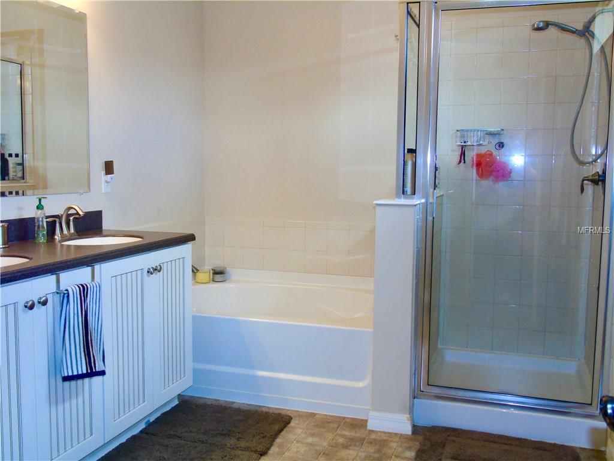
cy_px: 230
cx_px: 307
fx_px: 603
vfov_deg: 41.8
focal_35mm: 34
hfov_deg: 54.0
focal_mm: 6.1
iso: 200
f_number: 3.8
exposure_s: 1/40
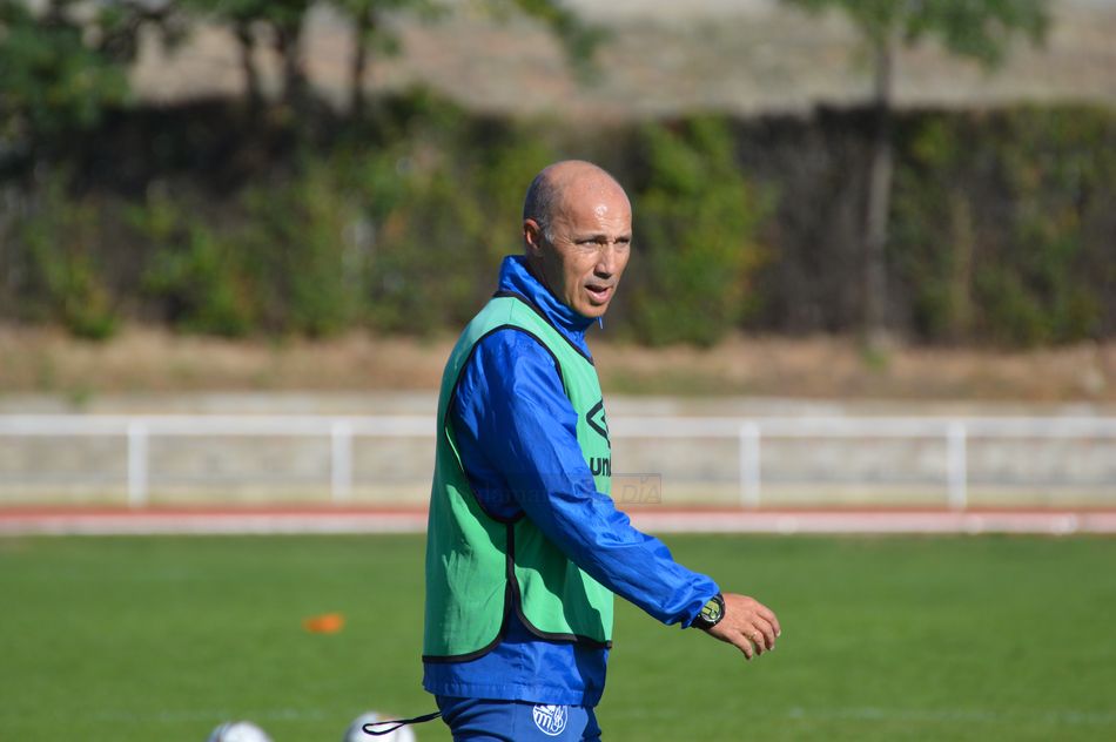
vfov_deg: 3.1
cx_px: 558
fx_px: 13940
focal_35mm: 450
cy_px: 371
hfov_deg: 4.6
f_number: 6.3
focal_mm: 300
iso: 400
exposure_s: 1/1600
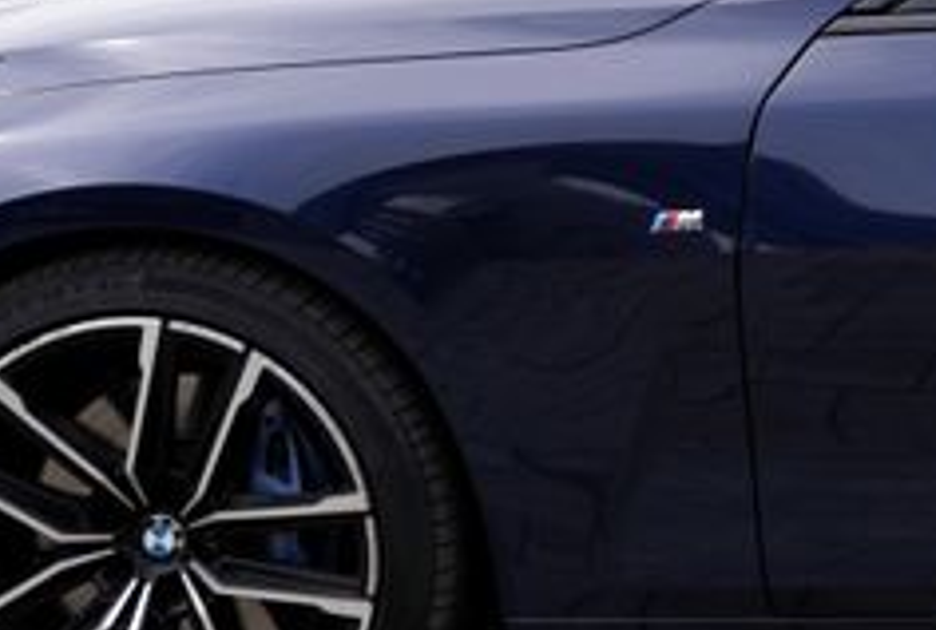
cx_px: 1503
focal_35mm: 104
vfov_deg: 12.6
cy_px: -311
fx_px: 2713
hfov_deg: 17.2
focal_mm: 24
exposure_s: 1/200
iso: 100
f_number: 7.1
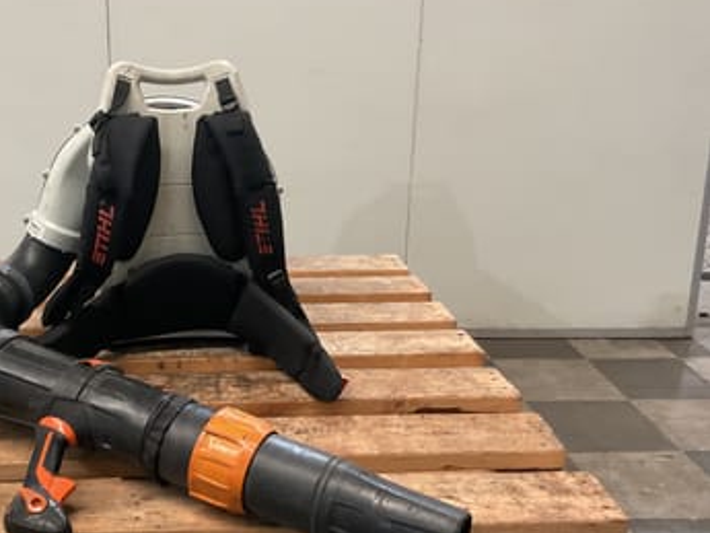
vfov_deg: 34.3
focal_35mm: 42
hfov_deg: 43.7
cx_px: 198
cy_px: 293
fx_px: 862
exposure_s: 1/50
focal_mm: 3
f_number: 1.8
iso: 250
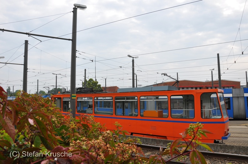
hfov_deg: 67.5
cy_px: 82
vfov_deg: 47.8
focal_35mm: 27
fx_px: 186
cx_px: 124
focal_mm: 18
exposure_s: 1/125
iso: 200
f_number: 11
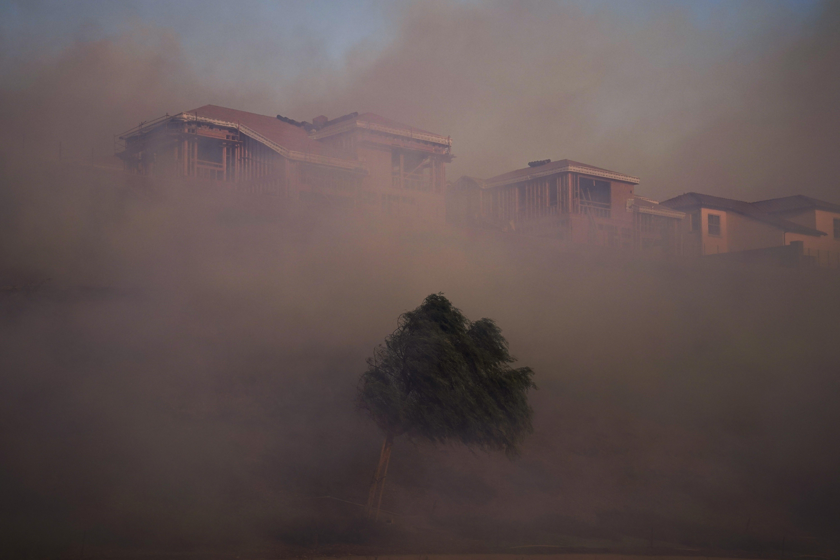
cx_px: 420
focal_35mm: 48
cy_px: 280
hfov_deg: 41.1
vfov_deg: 28.1
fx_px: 1120
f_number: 6.3
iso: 400
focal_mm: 48
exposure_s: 1/1600
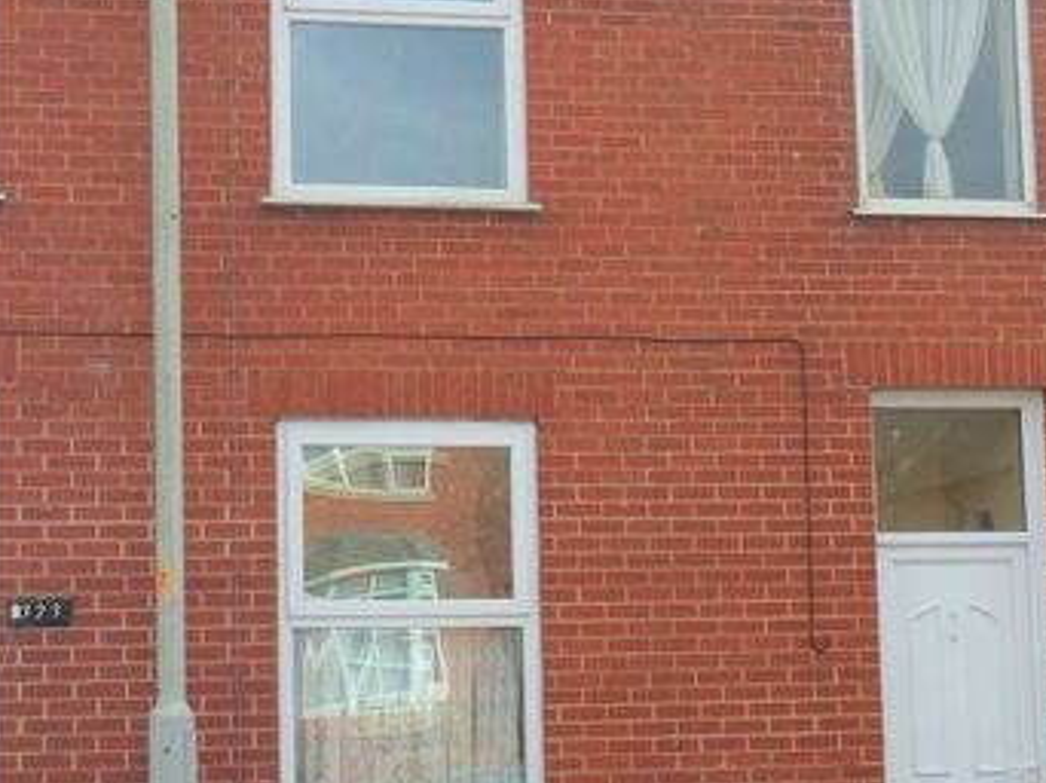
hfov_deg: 23.2
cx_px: 352
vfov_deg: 17.5
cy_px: 295
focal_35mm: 84
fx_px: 2536
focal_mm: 7.4
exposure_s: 1/250
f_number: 3.9
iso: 100
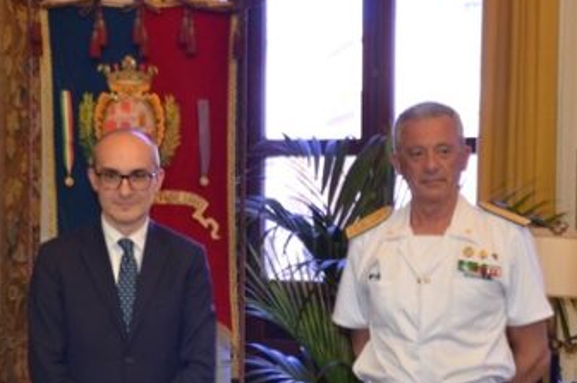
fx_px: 1536
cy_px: 281
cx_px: 240
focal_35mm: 96
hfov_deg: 21.2
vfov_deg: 14.2
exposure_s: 1/60
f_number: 4
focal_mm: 28
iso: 800
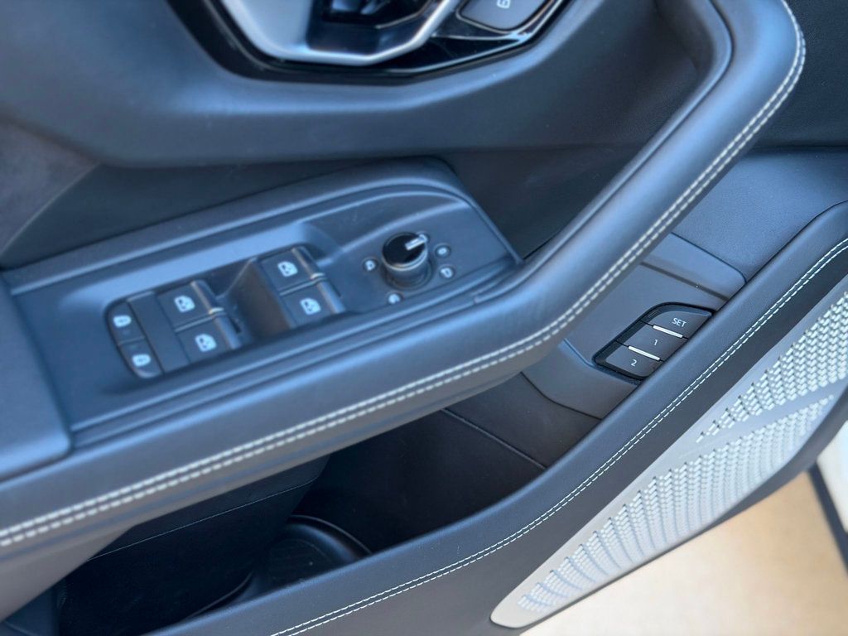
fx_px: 1176
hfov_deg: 39.7
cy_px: 318
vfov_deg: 30.3
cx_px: 424
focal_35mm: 48
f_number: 1.78
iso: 100
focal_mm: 6.76
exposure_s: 1/60
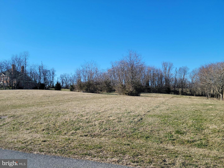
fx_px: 181
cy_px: 84
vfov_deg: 49.7
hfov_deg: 63.4
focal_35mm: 28
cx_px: 112
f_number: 2
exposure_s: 1/625
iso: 25
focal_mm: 5.9
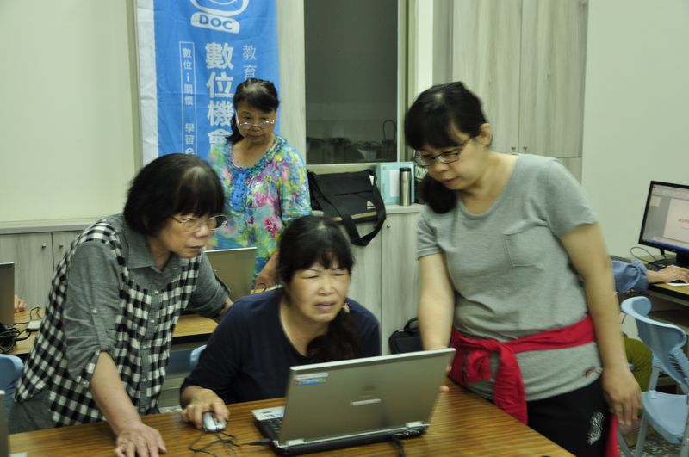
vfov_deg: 28.0
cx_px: 344
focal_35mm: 48
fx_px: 917
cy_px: 228
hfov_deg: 41.2
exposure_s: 1/10
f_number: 4.2
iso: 250
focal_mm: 32
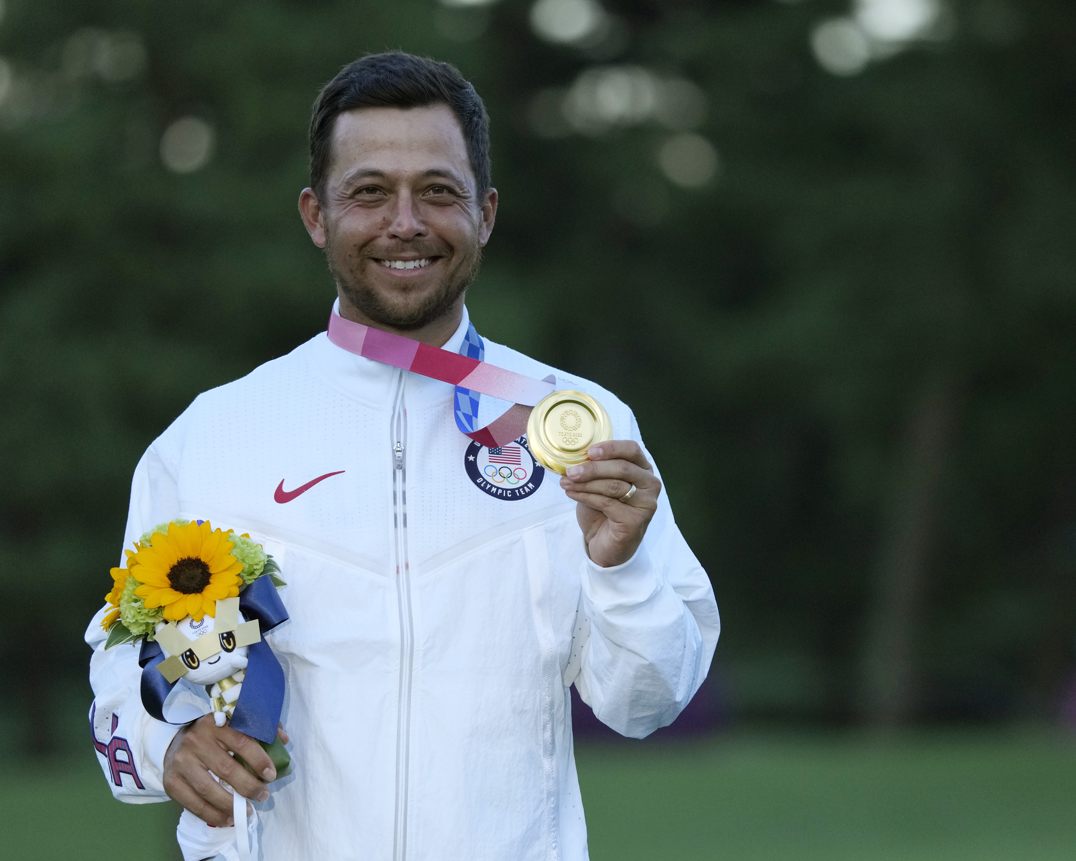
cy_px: 430
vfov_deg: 3.7
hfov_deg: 4.6
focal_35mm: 422
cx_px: 567
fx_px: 13439
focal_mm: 374
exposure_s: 1/1250
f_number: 6.3
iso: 2500
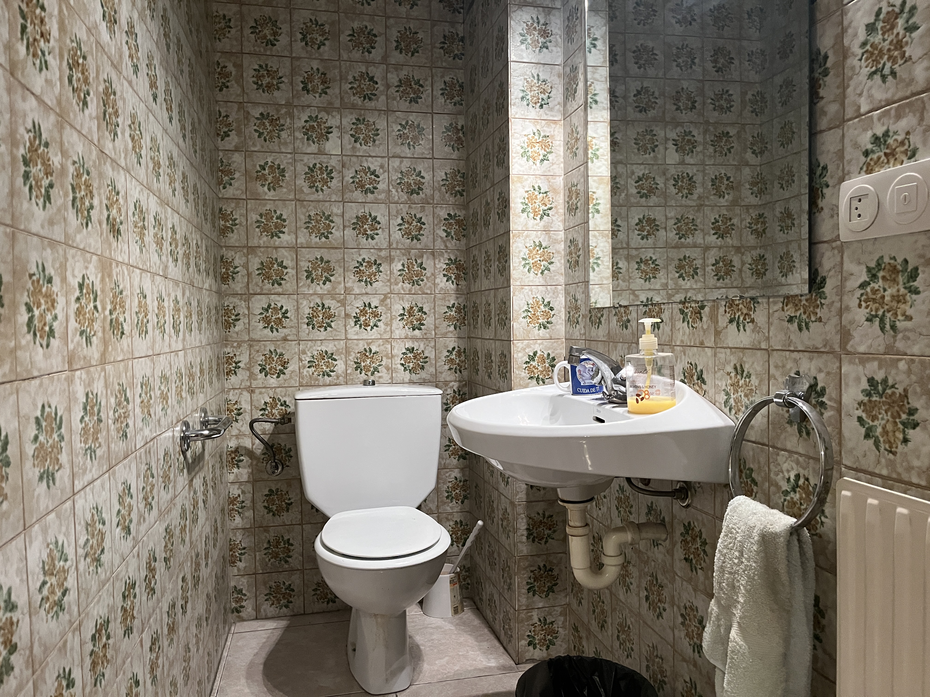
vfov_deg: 53.1
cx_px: 465
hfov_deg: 67.3
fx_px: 699
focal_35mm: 26
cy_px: 348
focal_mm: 5.1
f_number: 1.6
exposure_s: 1/50
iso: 500
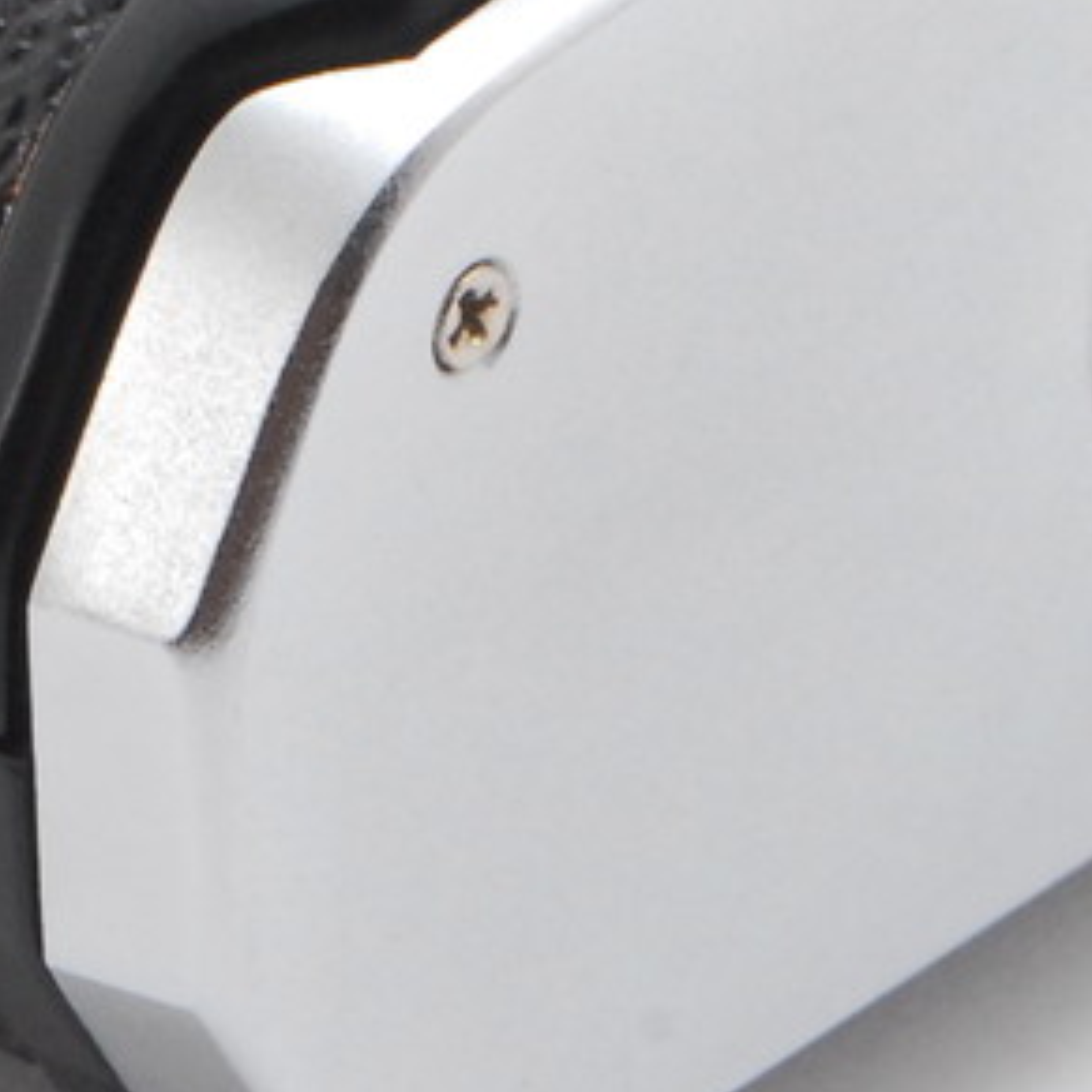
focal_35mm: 385
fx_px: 13753
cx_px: 552
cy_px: -400
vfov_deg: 4.5
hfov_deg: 4.5
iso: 500
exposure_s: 1/100
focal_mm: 55
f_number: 18
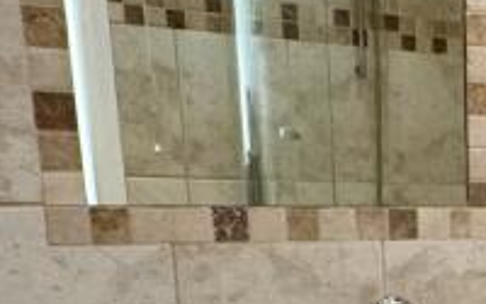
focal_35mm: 76
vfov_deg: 15.9
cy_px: 435
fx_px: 1007
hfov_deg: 23.7
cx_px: 642
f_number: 2.2
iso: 200
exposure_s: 1/50
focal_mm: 2.22
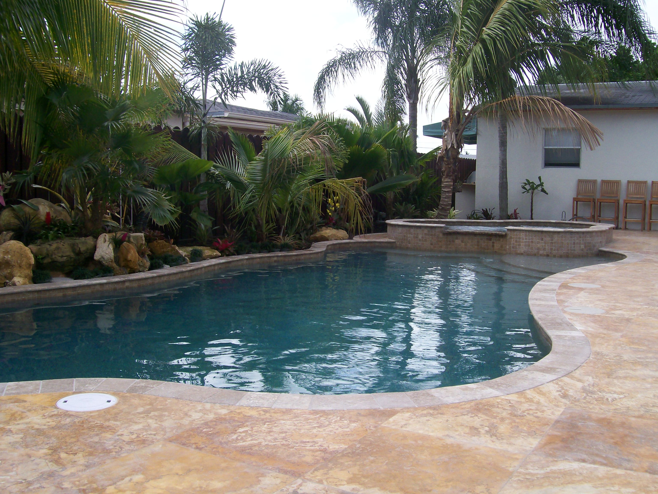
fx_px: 684
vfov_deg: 39.7
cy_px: 247
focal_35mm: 36
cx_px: 329
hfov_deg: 51.4
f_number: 4.8
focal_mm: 6
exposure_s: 1/326
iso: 80
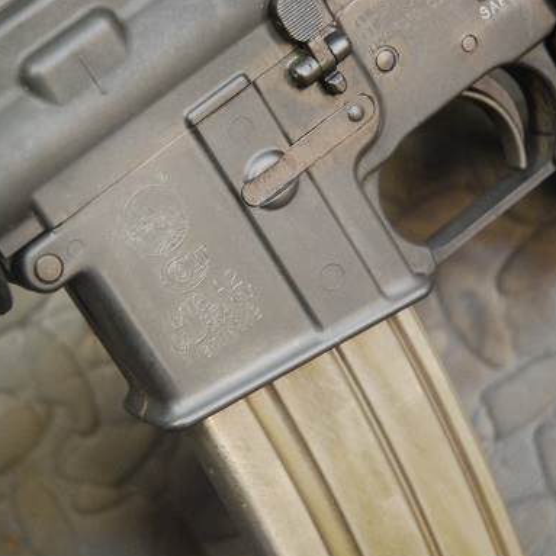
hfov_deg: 12.5
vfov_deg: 12.5
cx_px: 212
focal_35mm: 140
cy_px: 288
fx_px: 2544
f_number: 4.5
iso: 1600
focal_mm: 70
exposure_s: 1/13
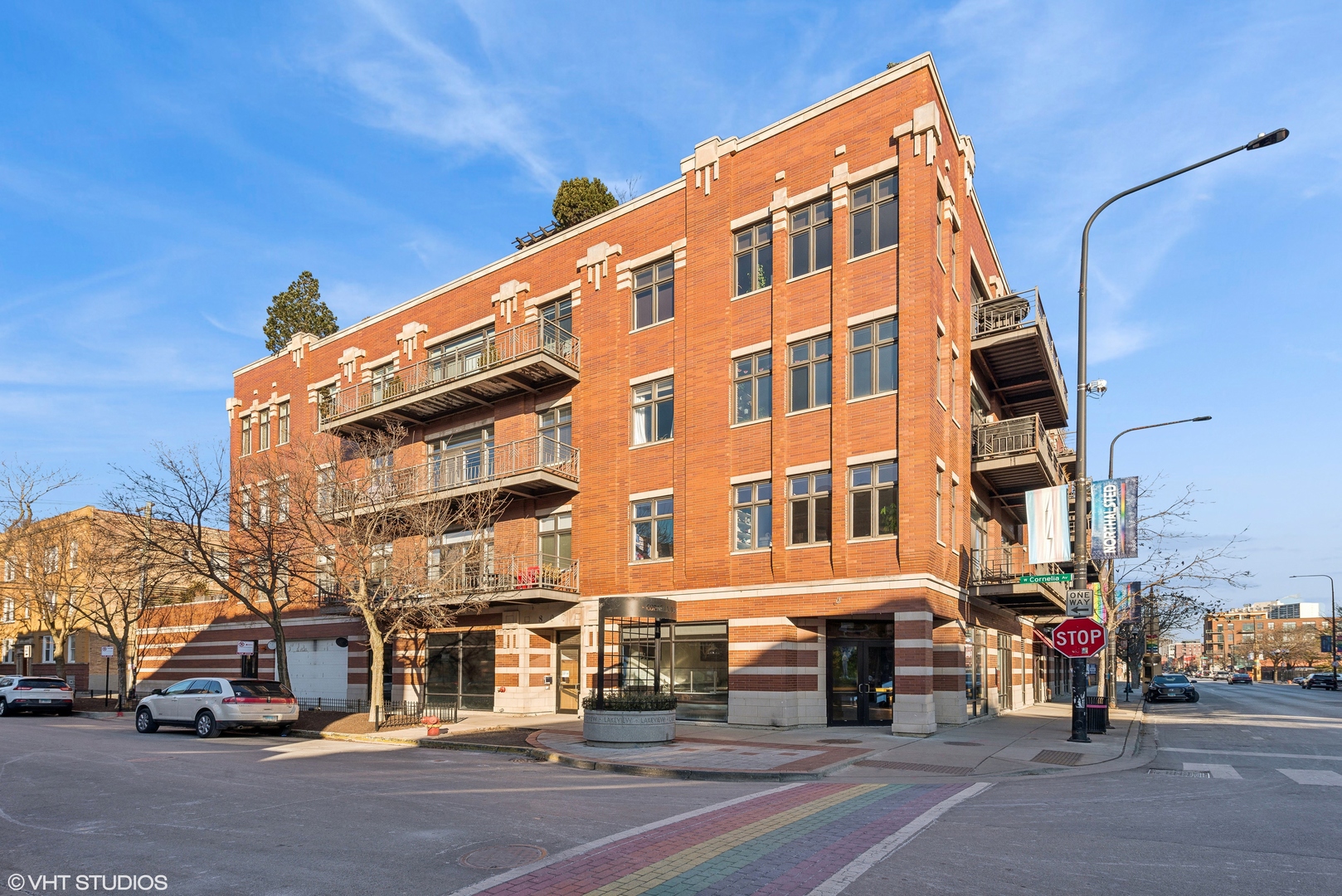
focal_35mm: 17
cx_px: 671
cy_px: 448
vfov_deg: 70.5
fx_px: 634
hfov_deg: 93.3
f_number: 8
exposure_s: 1/320
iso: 200
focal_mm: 17
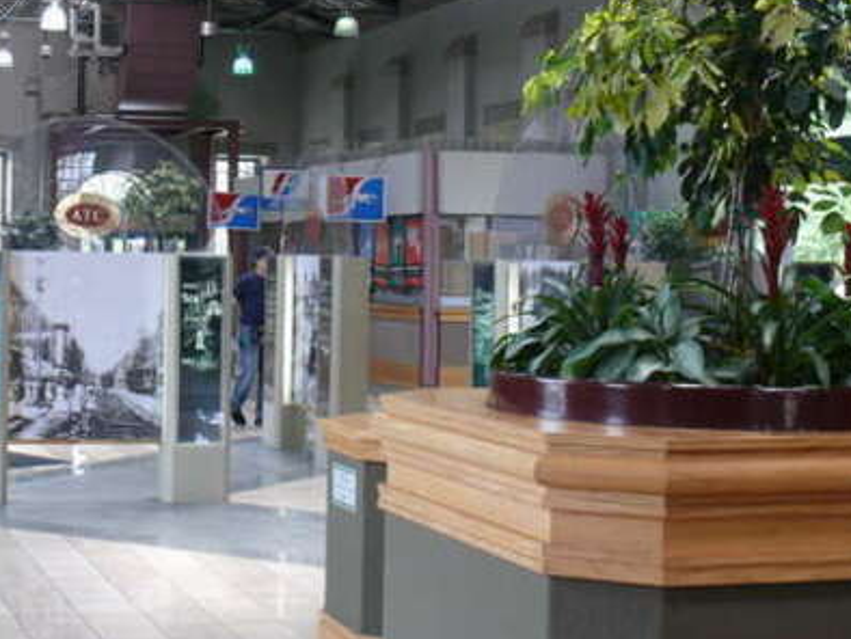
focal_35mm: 71
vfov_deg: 20.7
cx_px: 84
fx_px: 1747
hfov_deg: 26.5
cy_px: 220
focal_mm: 7.4
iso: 100
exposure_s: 1/50
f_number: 2.8
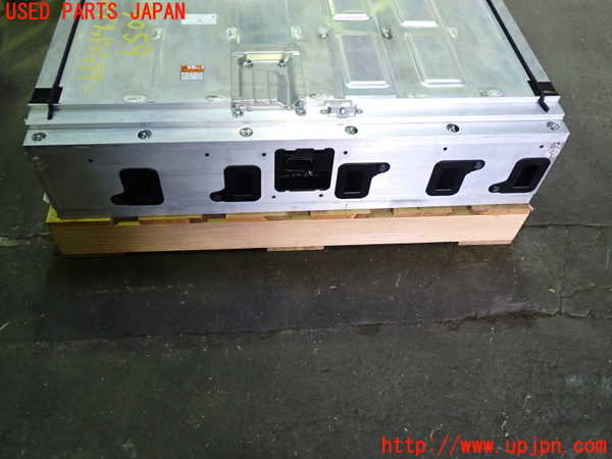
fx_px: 530
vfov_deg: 46.8
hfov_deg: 60.0
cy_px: 230
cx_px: 306
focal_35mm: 30
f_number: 2.3
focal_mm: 5.4
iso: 320
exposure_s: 1/30
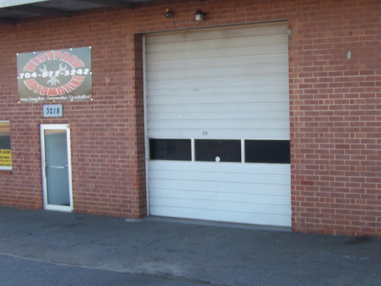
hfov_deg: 34.1
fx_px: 616
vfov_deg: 26.1
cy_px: 137
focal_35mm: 56
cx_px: 247
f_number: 2.8
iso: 80
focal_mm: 6.3
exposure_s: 1/100
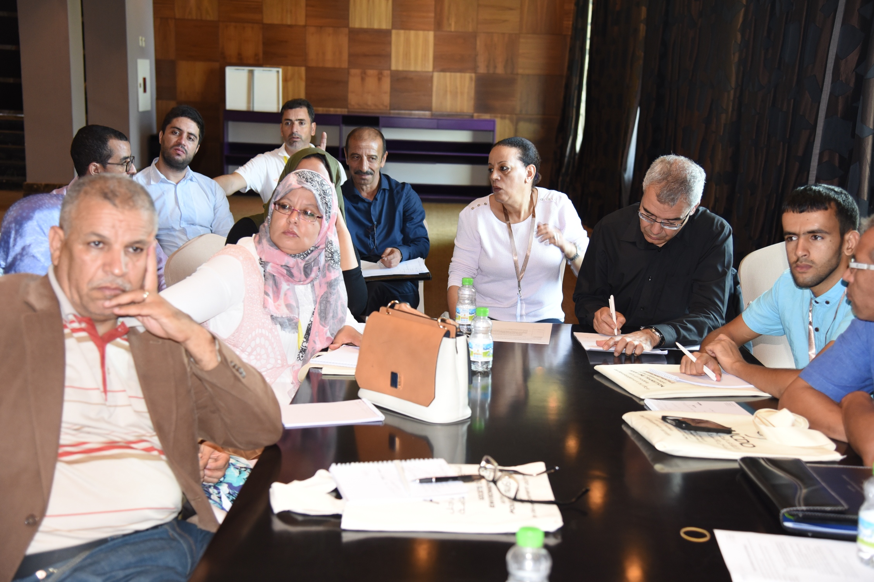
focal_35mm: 48
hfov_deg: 41.1
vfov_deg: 28.1
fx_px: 1165
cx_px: 437
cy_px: 291
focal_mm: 48
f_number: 4
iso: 1250
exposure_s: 1/80
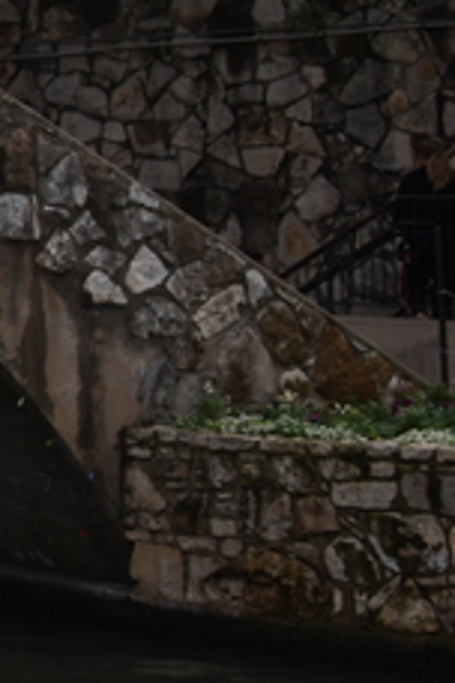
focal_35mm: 157
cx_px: -1206
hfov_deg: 7.1
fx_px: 2976
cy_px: -105
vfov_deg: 12.8
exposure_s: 1/250
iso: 100
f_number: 8
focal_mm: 28
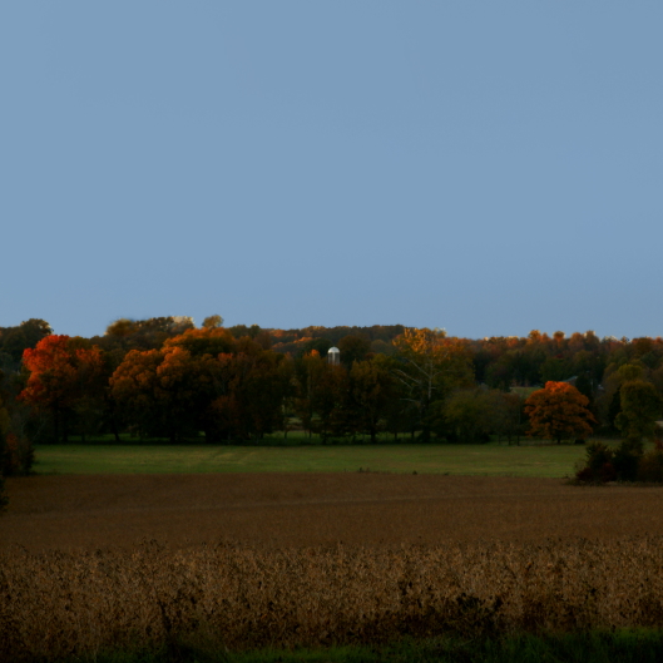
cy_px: 332
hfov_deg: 12.1
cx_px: 455
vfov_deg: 12.1
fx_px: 3134
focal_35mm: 145
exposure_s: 1/320
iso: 100
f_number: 4.5
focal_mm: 75
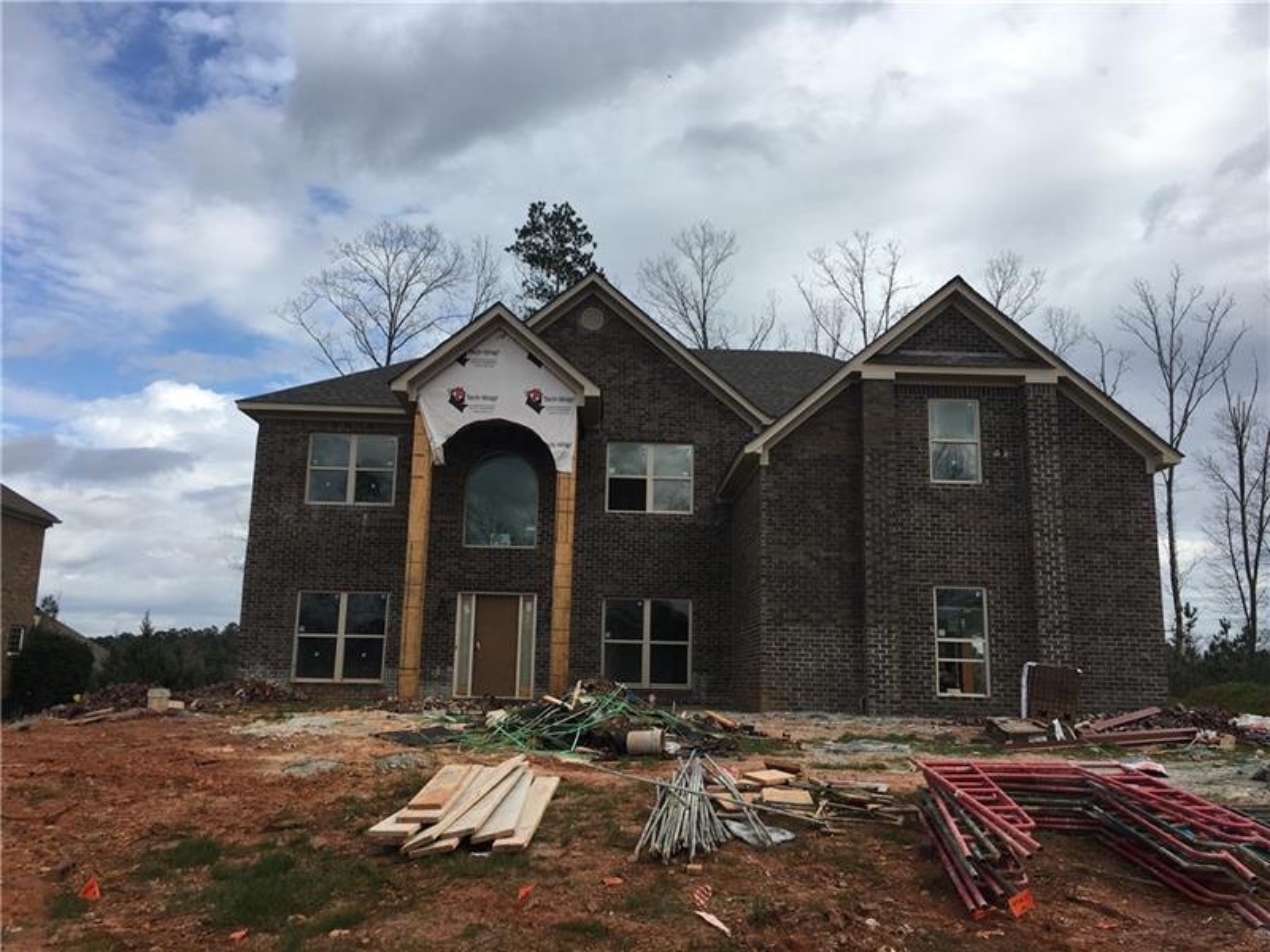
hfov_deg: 61.7
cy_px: 476
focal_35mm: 29
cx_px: 635
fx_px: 1064
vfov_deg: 48.2
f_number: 2.2
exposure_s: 1/1374
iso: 25
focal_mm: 4.15
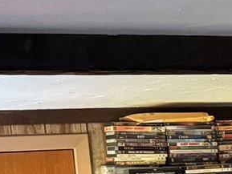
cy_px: 252
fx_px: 1140
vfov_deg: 8.6
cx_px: 608
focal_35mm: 170
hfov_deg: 9.8
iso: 1000
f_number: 1.78
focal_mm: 6.76
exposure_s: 1/40
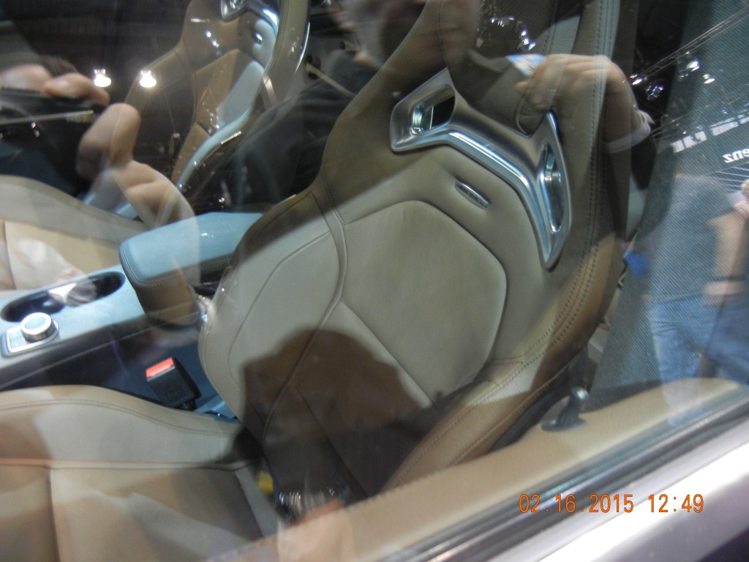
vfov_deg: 46.8
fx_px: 649
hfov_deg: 60.0
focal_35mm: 30
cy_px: 281
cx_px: 374
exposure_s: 1/9.8
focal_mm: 5.4
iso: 400
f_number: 3.5
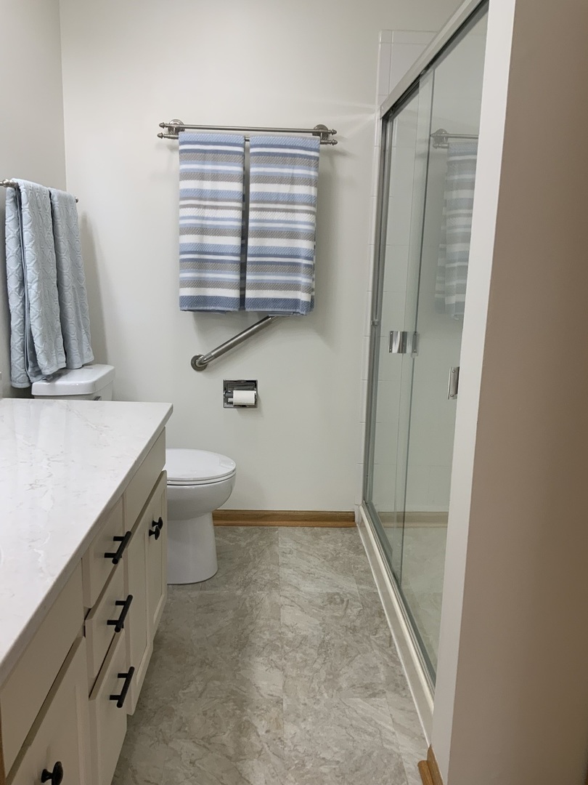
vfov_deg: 61.7
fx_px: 657
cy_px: 392
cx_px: 294
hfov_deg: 48.2
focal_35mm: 29
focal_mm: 3
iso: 40
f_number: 1.8
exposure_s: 1/60
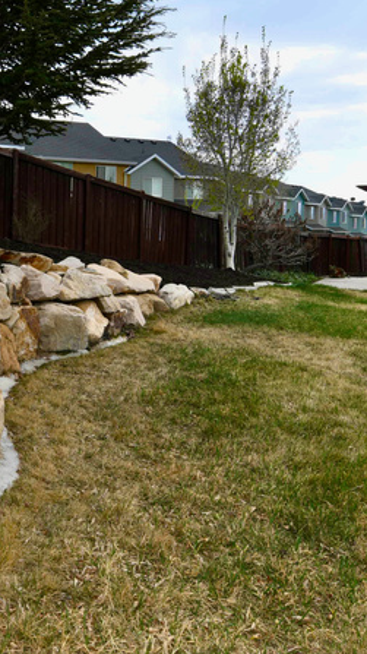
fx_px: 624
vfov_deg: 54.8
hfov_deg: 30.2
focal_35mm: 36
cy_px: 251
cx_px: -13
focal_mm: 15
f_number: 8
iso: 200
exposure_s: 1/160
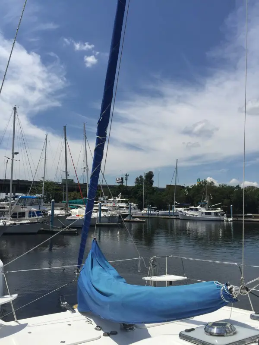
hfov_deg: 48.2
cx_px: 130
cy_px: 172
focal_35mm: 29
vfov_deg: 61.7
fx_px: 289
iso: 32
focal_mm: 4.15
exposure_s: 1/3968
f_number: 2.2
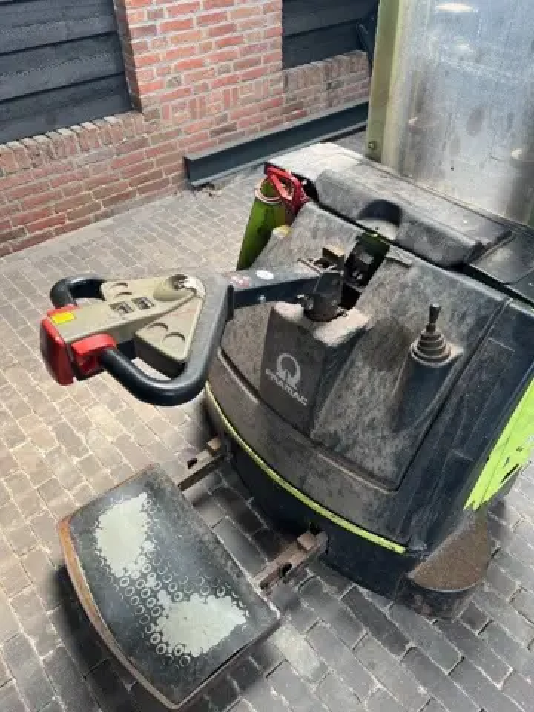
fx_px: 535
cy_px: 356
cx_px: 267
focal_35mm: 26
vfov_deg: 67.3
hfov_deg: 53.1
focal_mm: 5.1
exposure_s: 1/184
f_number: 1.6
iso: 40
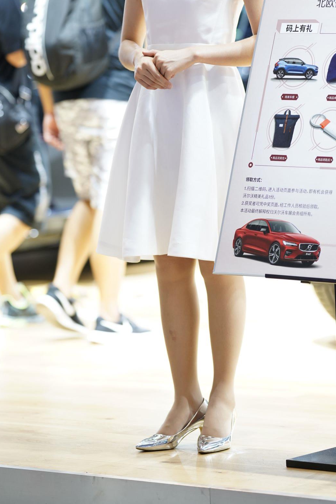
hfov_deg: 6.6
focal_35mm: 207
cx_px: 152
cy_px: 157
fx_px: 2895
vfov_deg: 9.9
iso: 640
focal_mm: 135
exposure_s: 1/200
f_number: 2
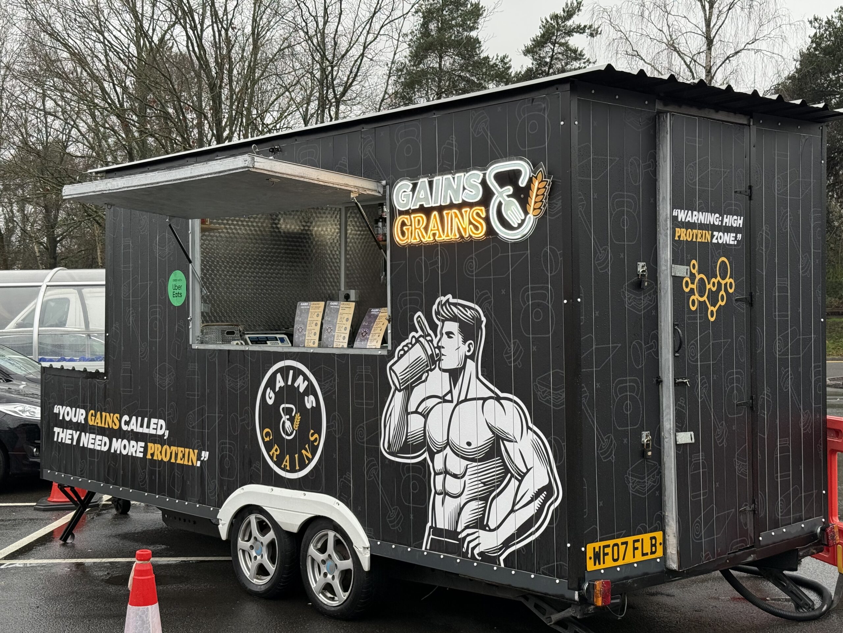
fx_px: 1169
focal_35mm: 48
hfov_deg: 39.7
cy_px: 316
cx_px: 422
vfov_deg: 30.3
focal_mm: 6.76
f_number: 1.78
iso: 100
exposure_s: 1/190
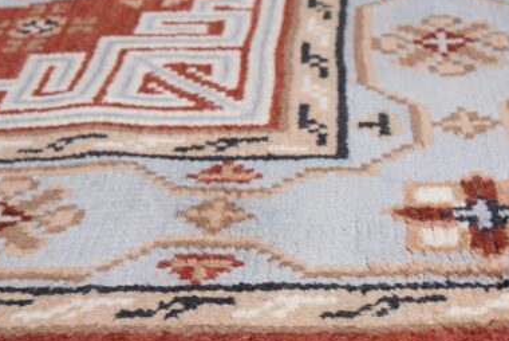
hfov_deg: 28.1
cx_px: 364
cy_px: 231
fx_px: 1005
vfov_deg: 19.2
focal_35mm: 71
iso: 320
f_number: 5
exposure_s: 1/125
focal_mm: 30
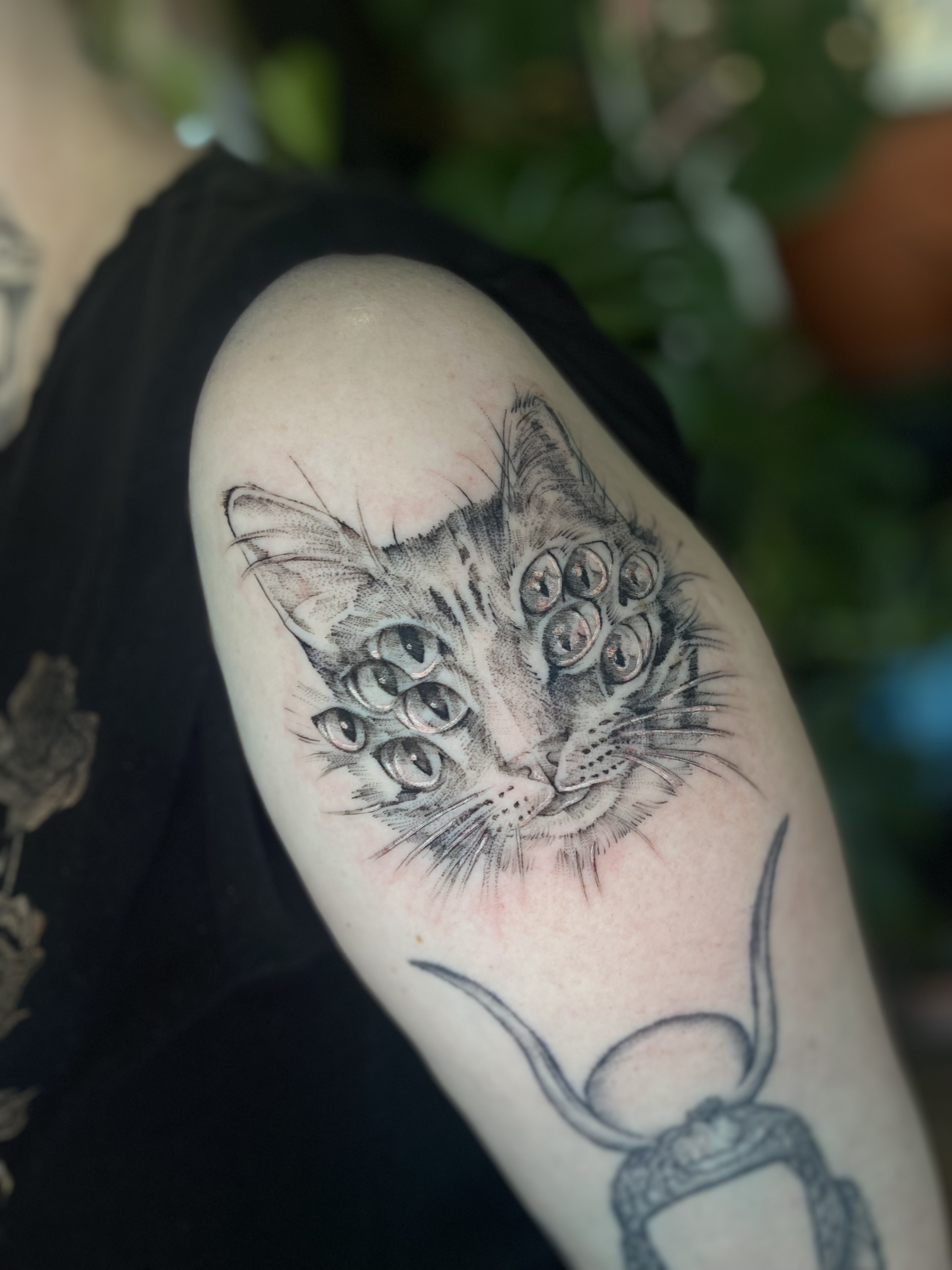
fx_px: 953
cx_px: 476
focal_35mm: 26
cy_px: 635
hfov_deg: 53.1
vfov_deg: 67.3
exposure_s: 1/60
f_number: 1.8
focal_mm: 4.25
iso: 64
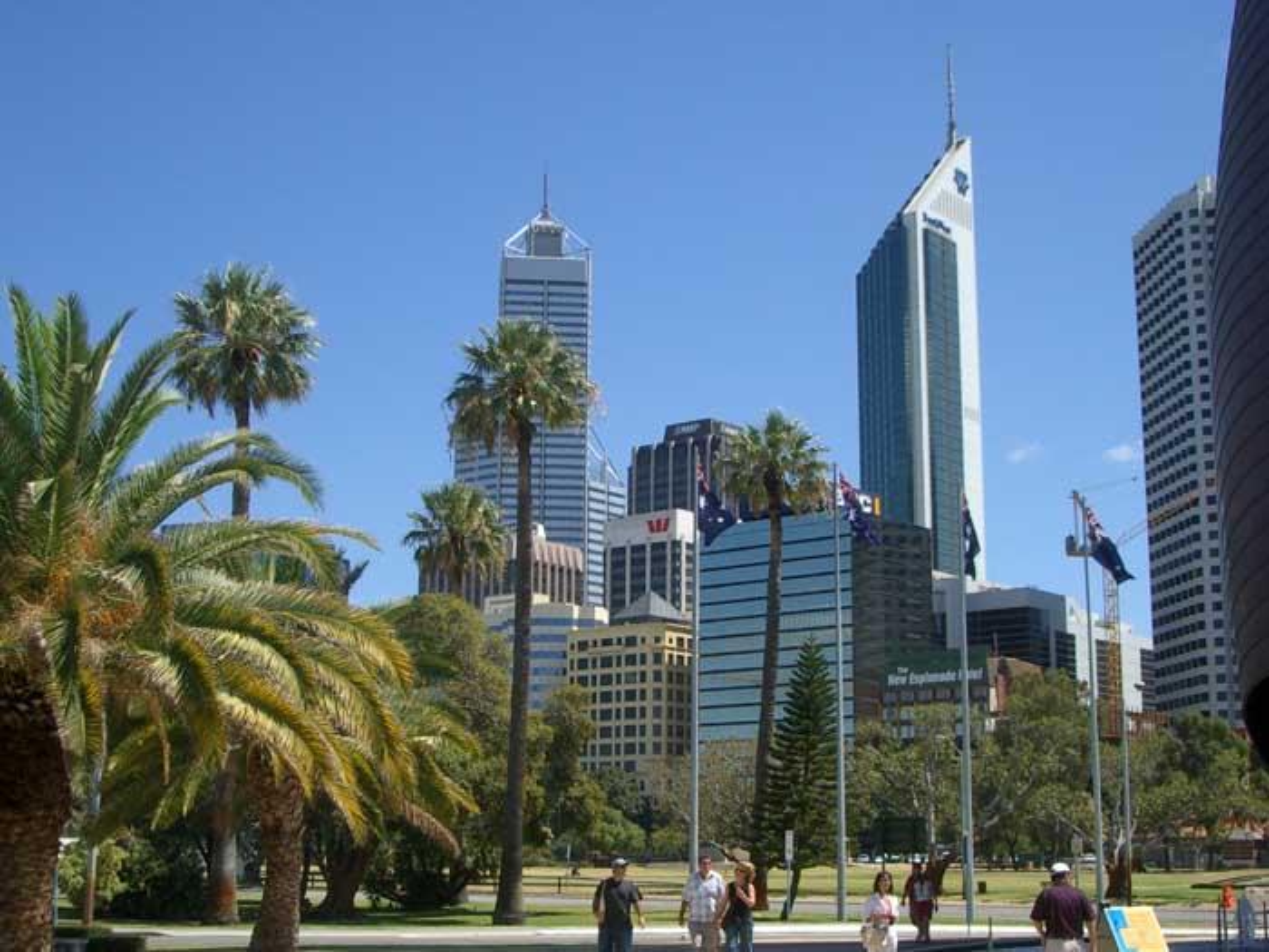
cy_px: 476
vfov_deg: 29.7
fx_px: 1796
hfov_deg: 38.9
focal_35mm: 49
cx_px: 634
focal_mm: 8.2
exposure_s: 1/400
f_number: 5
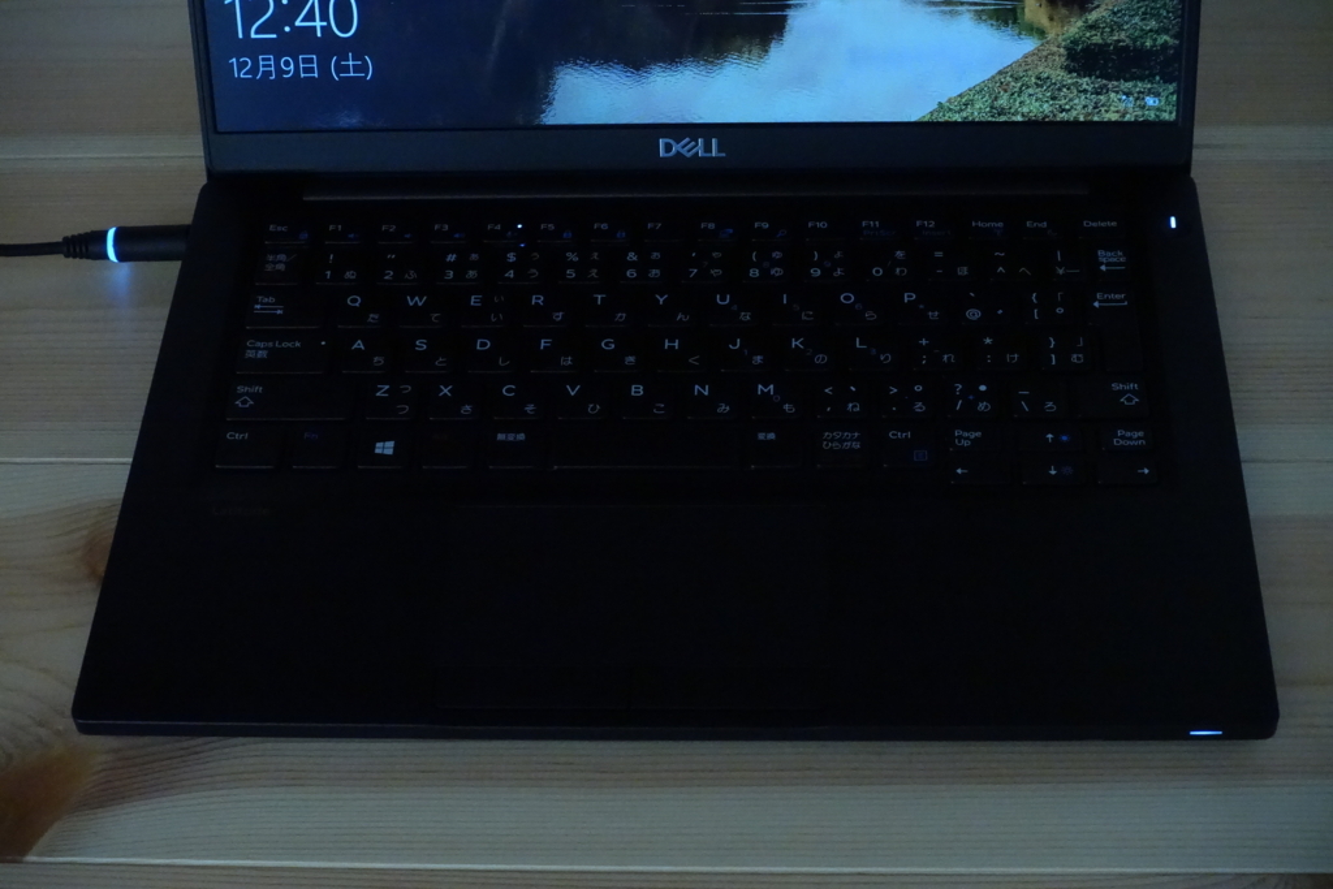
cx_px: 666
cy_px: 444
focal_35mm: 70
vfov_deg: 19.5
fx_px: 2592
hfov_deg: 28.8
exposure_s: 1/125
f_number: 8
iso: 6400
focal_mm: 25.7
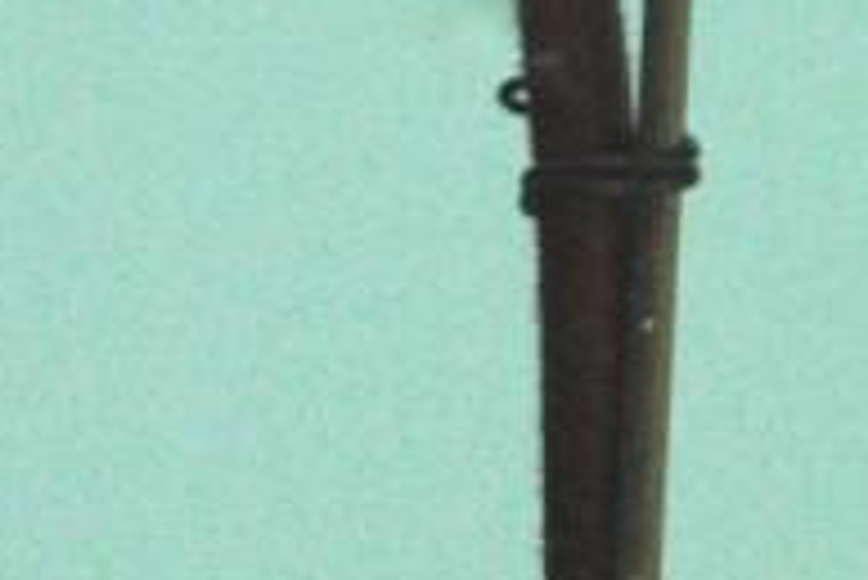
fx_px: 20163
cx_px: 492
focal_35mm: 836
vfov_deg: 1.6
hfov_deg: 2.5
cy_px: -540
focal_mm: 105
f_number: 8
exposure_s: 1/640
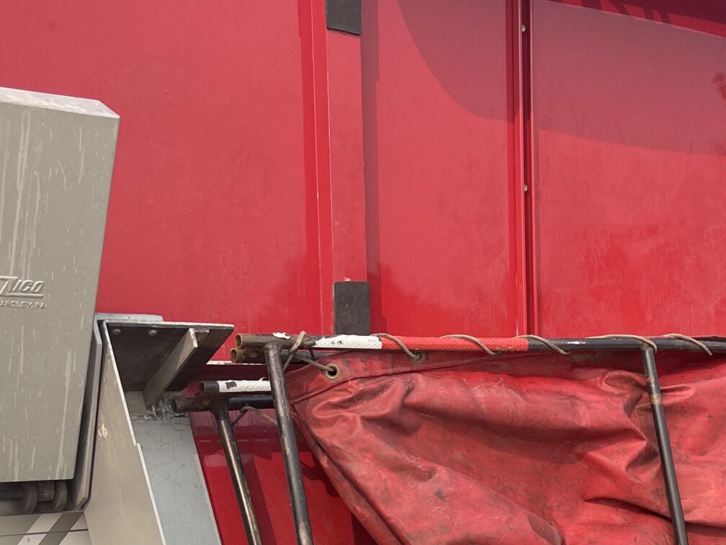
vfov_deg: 21.6
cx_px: 628
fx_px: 1384
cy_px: 525
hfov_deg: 28.5
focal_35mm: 66
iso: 32
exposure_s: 1/1493
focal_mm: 5.1
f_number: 1.6
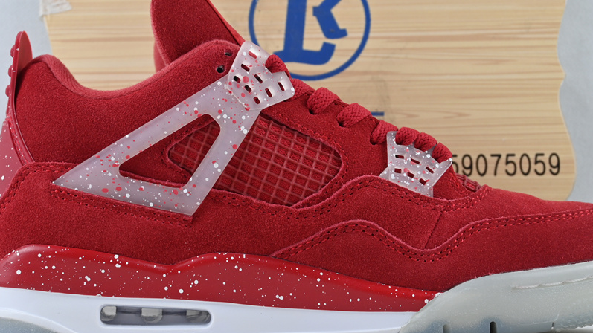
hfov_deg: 29.8
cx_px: 303
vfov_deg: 17.0
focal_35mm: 71
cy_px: 173
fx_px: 1116
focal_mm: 30
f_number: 4.8
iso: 100
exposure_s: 1/60
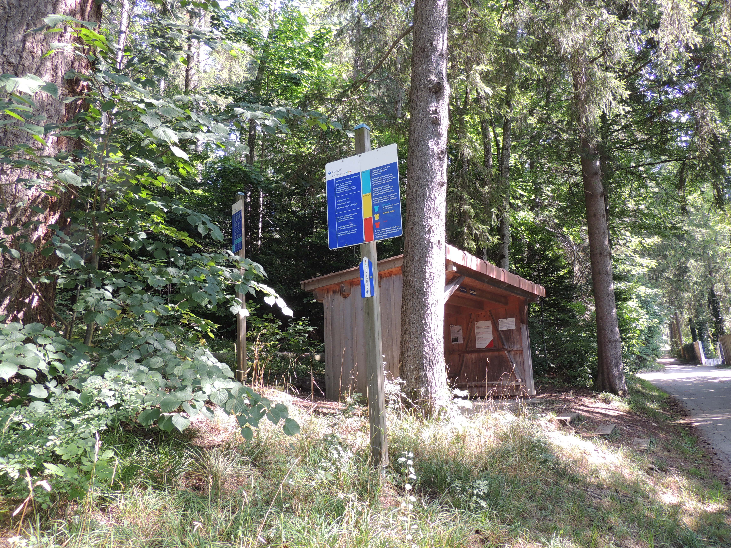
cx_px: 366
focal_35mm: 24
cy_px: 274
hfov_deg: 71.6
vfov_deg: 56.8
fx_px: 507
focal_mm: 4.3
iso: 100
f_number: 3
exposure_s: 1/60
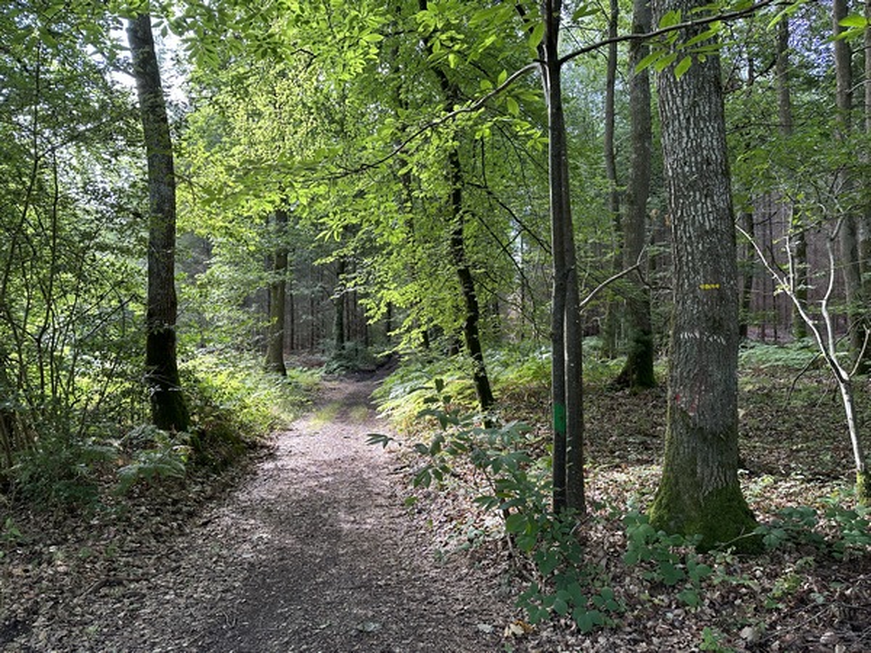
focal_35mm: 24
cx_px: 436
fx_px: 604
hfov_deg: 71.6
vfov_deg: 56.8
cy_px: 326
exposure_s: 1/136
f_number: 1.78
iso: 80
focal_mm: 6.86
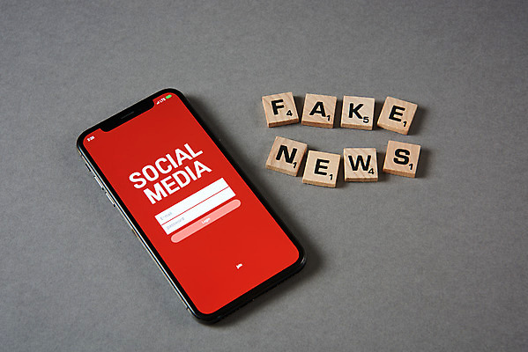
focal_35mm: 70
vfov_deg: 19.5
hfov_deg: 28.8
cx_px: 264
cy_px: 176
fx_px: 1027
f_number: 16
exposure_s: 1.3
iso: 100
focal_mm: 70
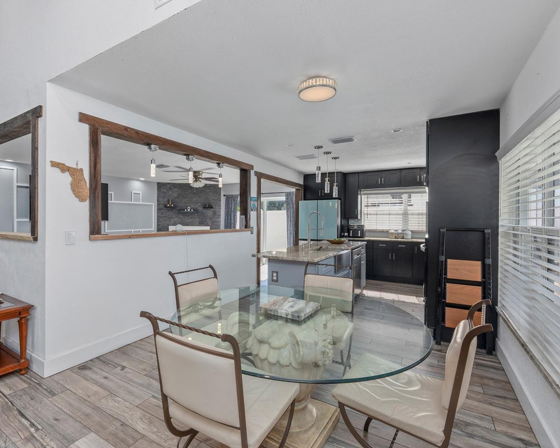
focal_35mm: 17
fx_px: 282
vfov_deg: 77.0
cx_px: 254
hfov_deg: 89.4
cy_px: 224
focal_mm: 10
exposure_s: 1/13
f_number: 9
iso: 400
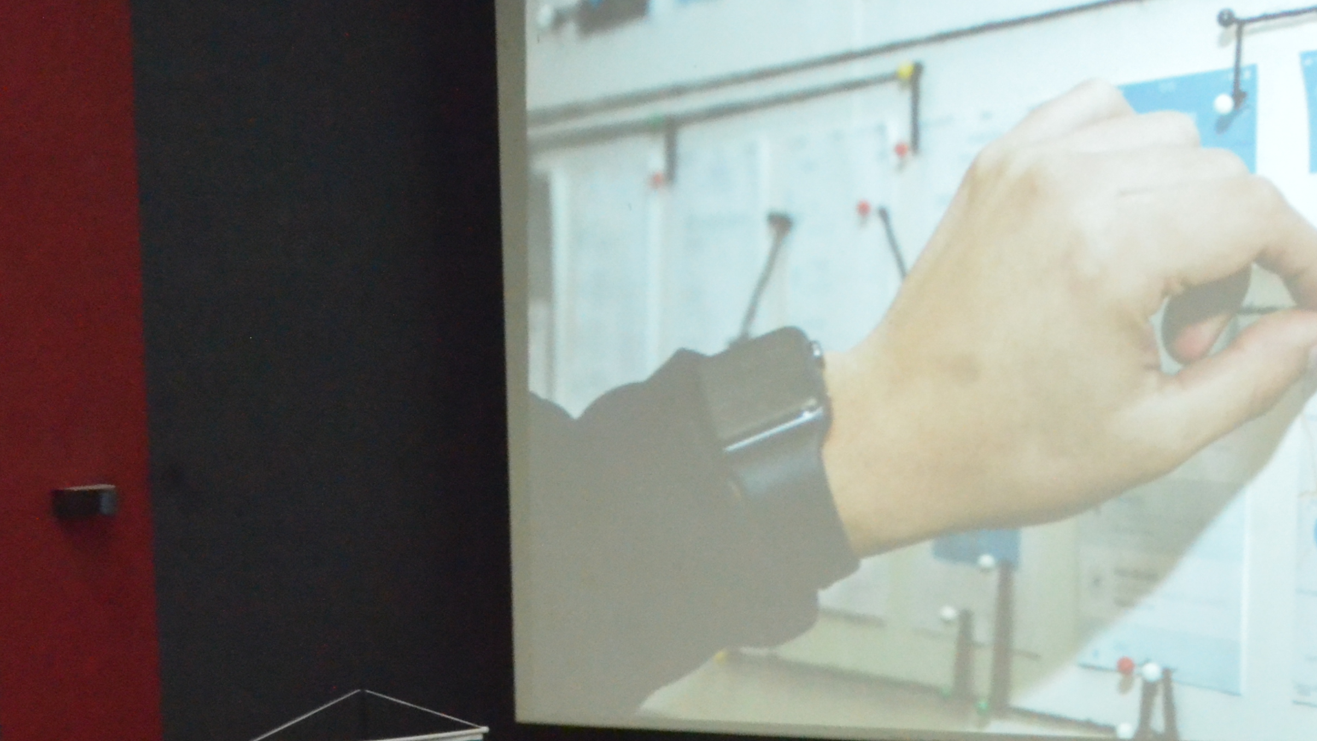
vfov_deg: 15.5
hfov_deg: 26.6
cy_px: 679
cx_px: 1176
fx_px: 2689
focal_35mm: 77
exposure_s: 1/5
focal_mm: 24
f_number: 11
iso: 5000
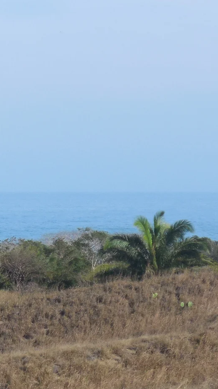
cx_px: -165
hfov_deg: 5.0
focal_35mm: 238
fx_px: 2446
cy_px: 249
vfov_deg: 9.1
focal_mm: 18.7
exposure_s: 1/640
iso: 125
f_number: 5
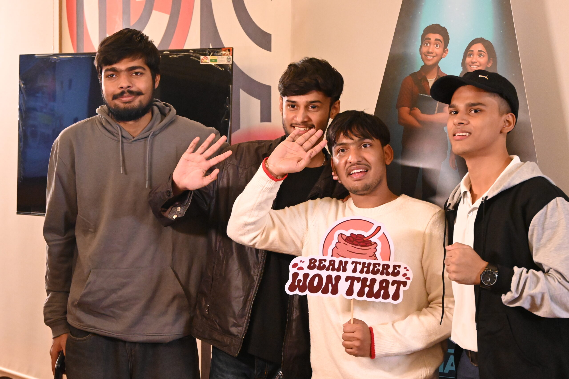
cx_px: 284
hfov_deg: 25.5
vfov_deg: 17.2
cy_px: 190
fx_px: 1257
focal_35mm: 80
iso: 8000
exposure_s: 1/125
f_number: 5.6
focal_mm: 53
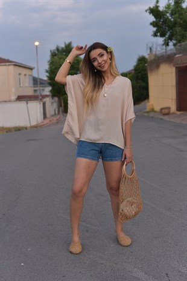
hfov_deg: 27.0
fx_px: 389
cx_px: 94
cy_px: 140
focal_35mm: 50
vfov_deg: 39.6
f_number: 4
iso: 1000
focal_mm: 50
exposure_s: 1/100
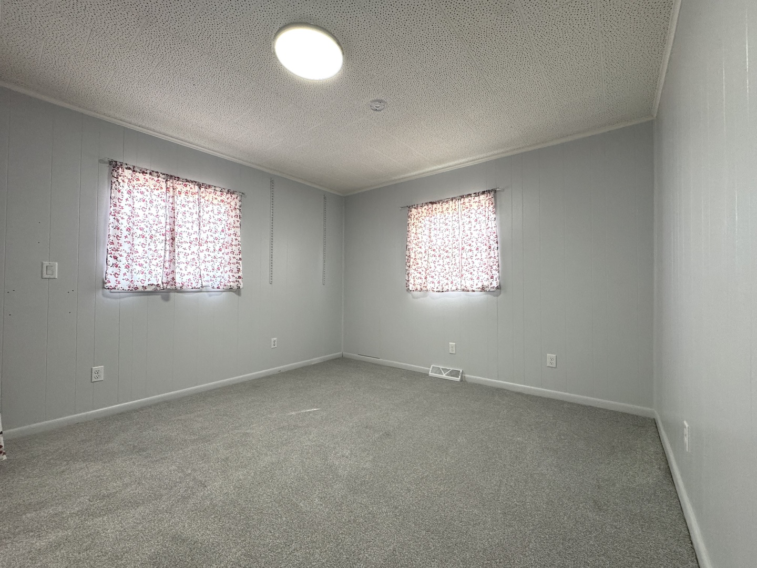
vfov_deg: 85.7
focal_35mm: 14
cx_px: 378
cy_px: 284
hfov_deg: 102.1
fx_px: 306
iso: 250
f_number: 2.2
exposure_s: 1/120
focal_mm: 2.22
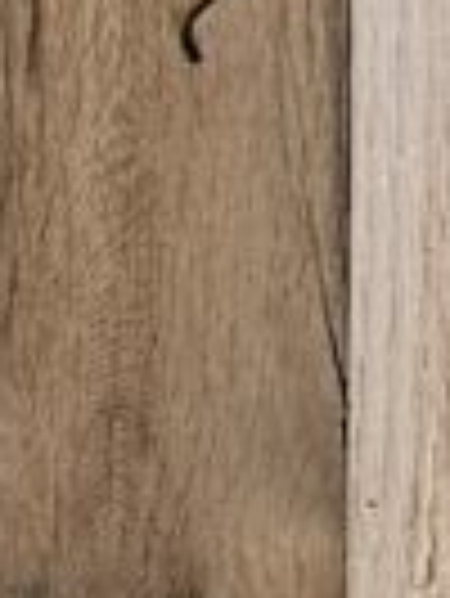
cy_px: 247
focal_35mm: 177
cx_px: 1314
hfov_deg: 7.5
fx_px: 3063
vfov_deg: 11.2
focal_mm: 5.4
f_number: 1.8
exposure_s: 1/60
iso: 500
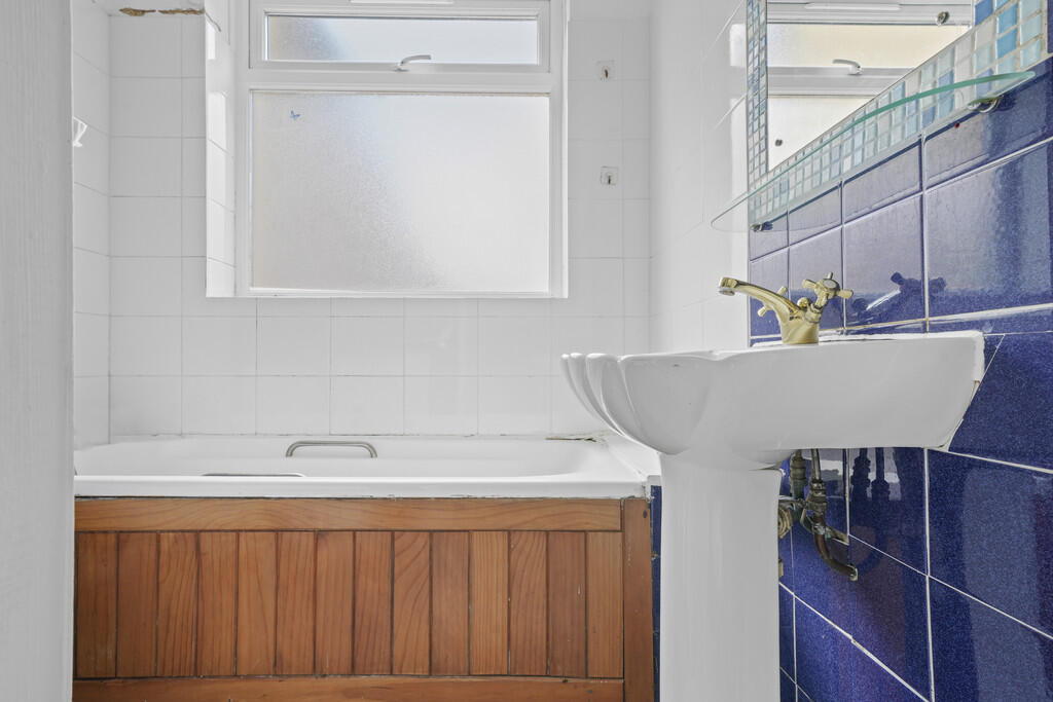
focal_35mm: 18
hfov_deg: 90.0
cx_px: 526
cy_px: 351
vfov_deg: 67.4
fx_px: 527
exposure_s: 1/1.25
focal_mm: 18
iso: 100
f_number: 9
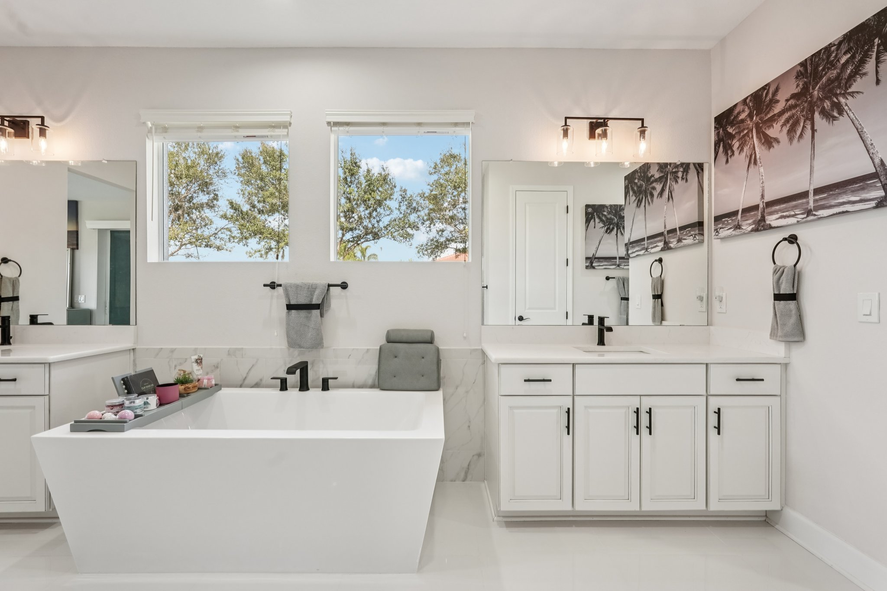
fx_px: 394
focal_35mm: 16
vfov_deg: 73.7
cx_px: 444
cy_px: 296
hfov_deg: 96.7
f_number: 8
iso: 400
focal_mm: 16
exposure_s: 1/60
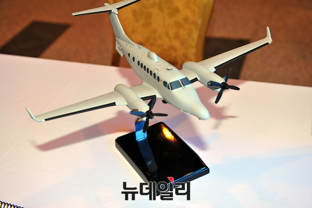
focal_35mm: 56
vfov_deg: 24.2
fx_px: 485
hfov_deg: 35.7
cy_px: 104
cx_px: 156
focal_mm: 56
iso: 640
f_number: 5
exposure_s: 1/60
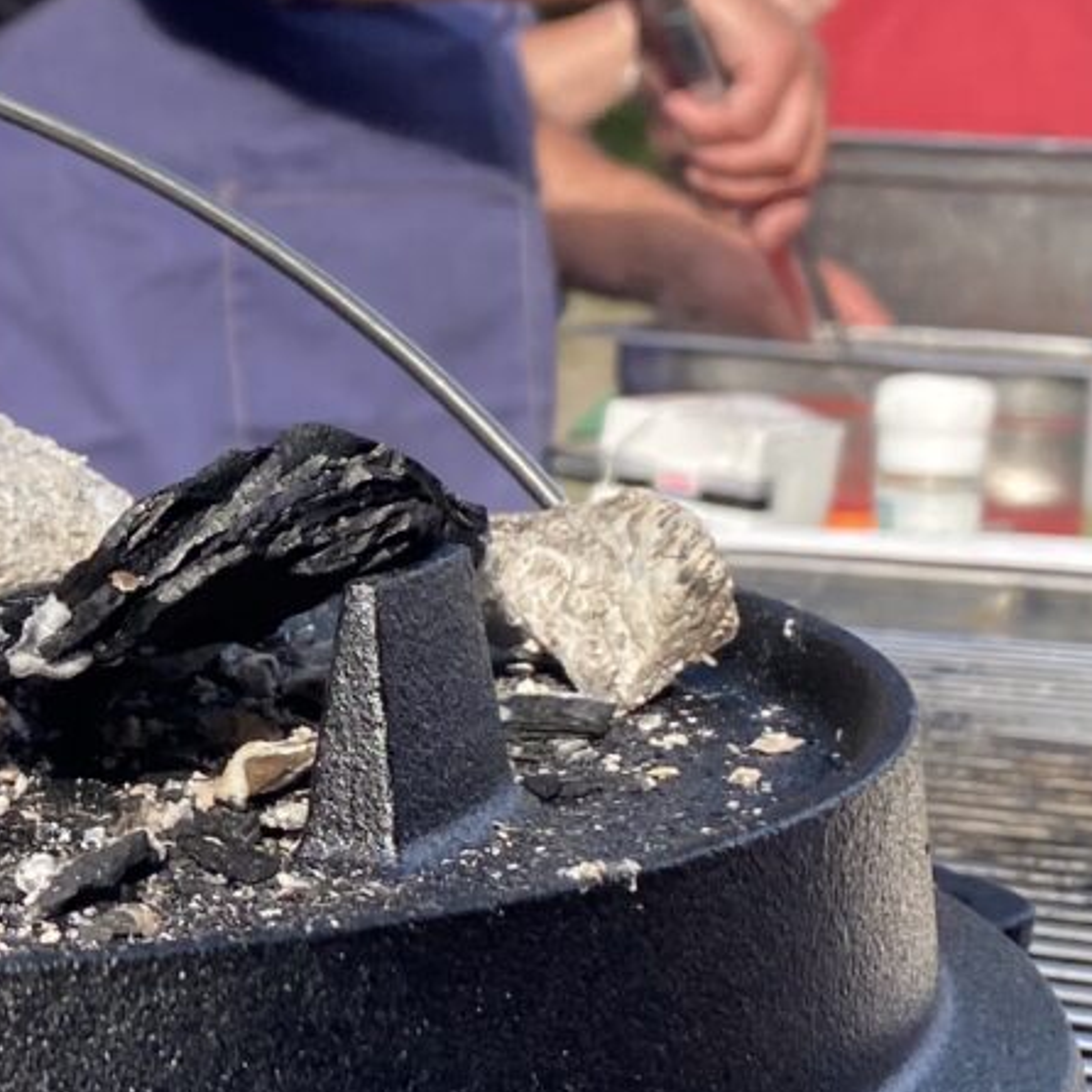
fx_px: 3533
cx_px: -179
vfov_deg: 17.6
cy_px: 639
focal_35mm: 99
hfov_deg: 16.9
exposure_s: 1/845
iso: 32
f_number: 1.8
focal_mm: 4.25
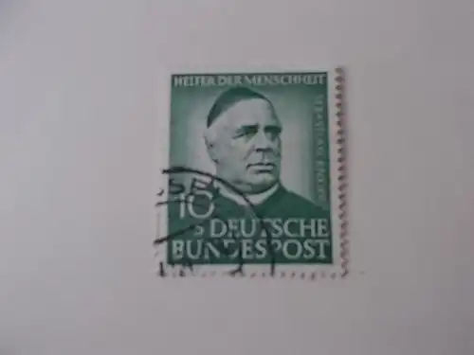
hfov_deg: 67.3
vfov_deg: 53.1
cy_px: 178
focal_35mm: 26
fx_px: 356
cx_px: 237
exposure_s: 1/13
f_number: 3.2
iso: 200
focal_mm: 4.6
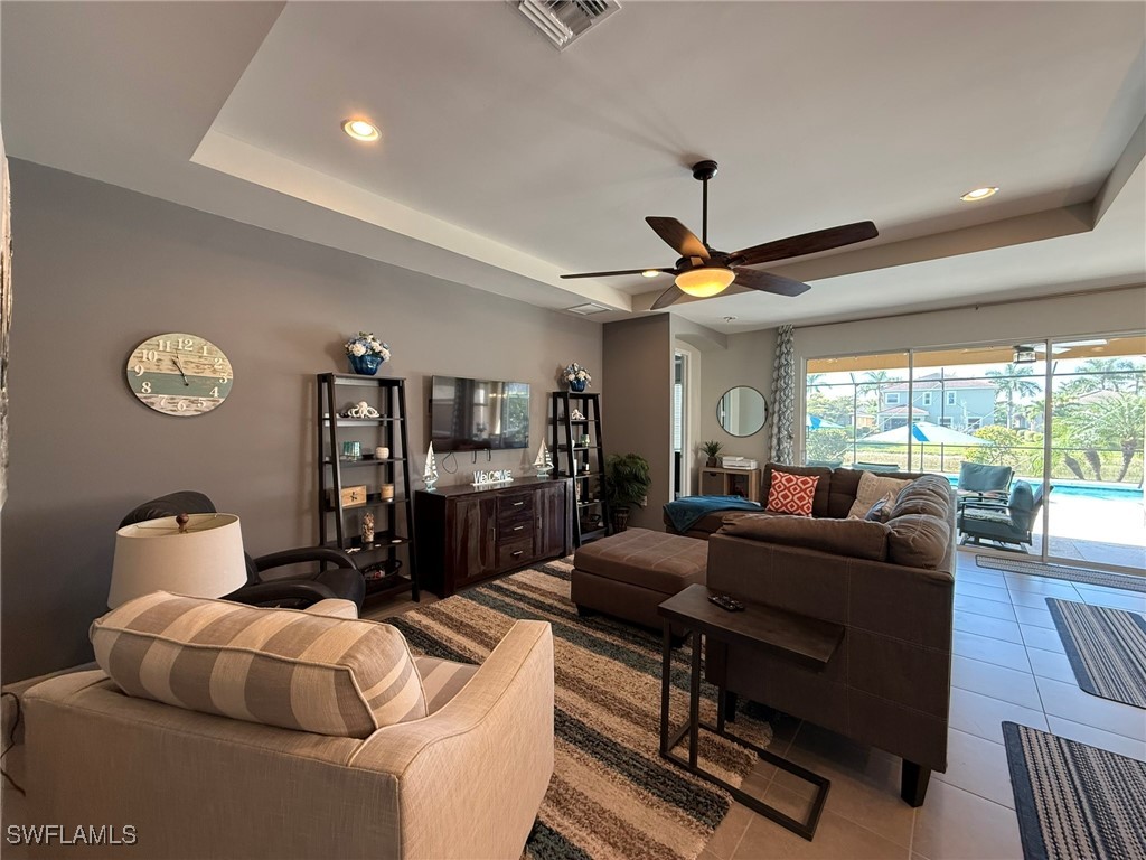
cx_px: 573
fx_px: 463
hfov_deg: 102.1
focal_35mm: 14
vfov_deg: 85.7
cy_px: 430
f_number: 2.2
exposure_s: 1/60
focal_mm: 2.22
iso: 320
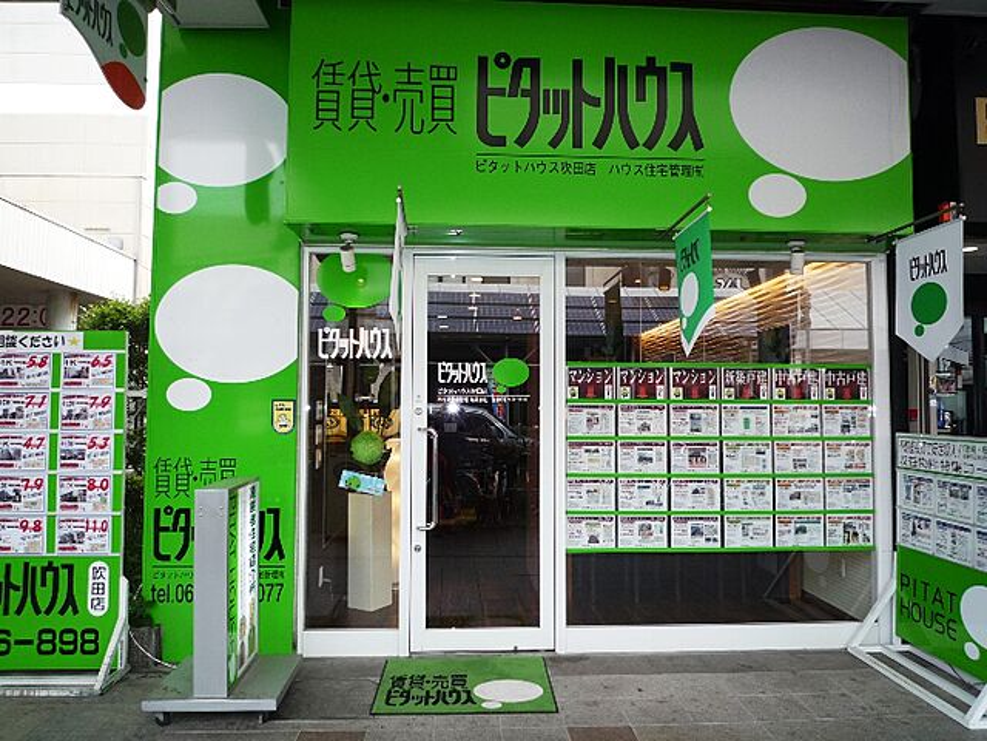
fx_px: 713
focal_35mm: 25
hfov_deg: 69.4
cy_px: 370
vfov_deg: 54.9
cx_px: 494
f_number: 2.8
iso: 100
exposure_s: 1/160
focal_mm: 4.4
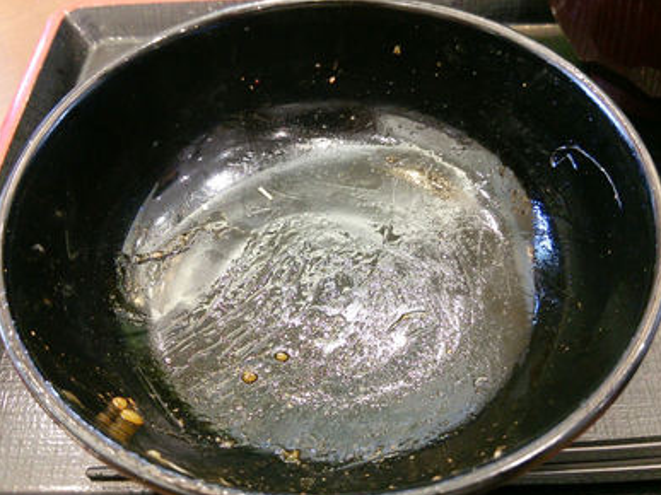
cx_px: 326
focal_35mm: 31
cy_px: 254
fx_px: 592
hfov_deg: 58.4
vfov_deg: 45.4
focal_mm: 4.06
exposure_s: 1/21
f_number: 1.94
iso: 160
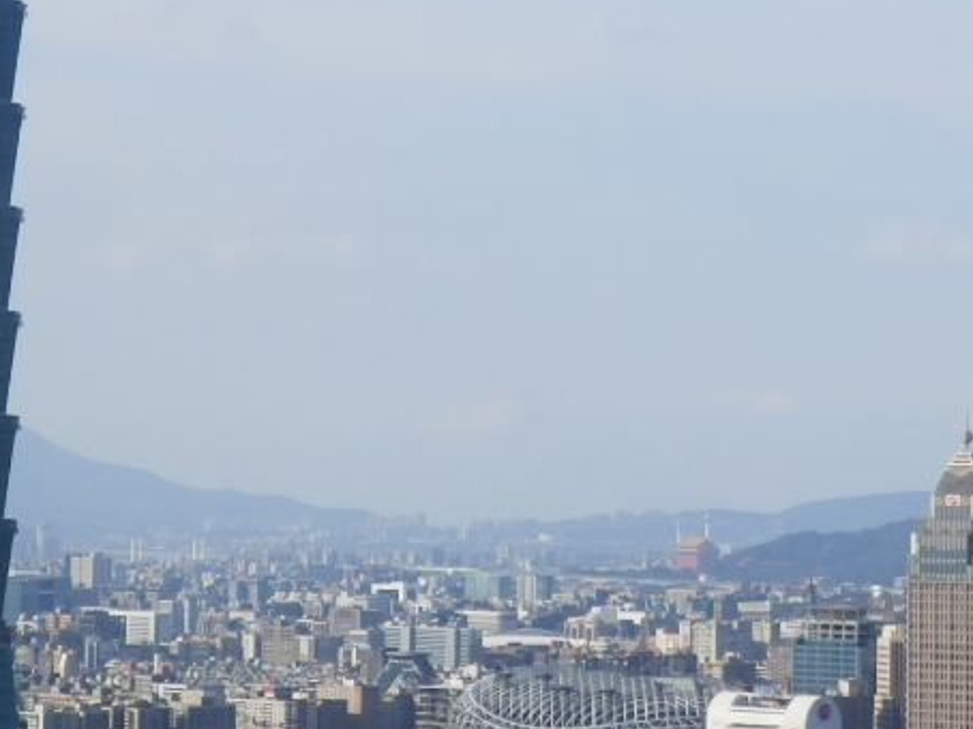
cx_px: 594
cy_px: 285
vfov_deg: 11.7
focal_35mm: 127
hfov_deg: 15.5
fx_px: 3568
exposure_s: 1/125
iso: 80
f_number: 10.8
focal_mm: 8
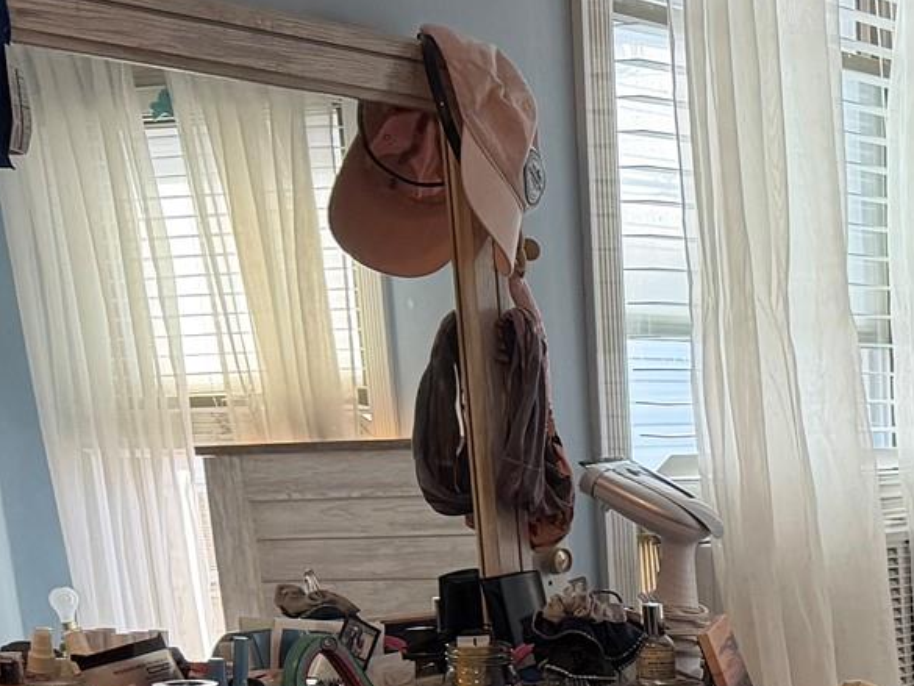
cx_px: 1473
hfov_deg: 19.4
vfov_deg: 16.7
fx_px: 2218
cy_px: 859
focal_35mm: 84
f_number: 1.78
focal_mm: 6.76
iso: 250
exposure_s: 1/120
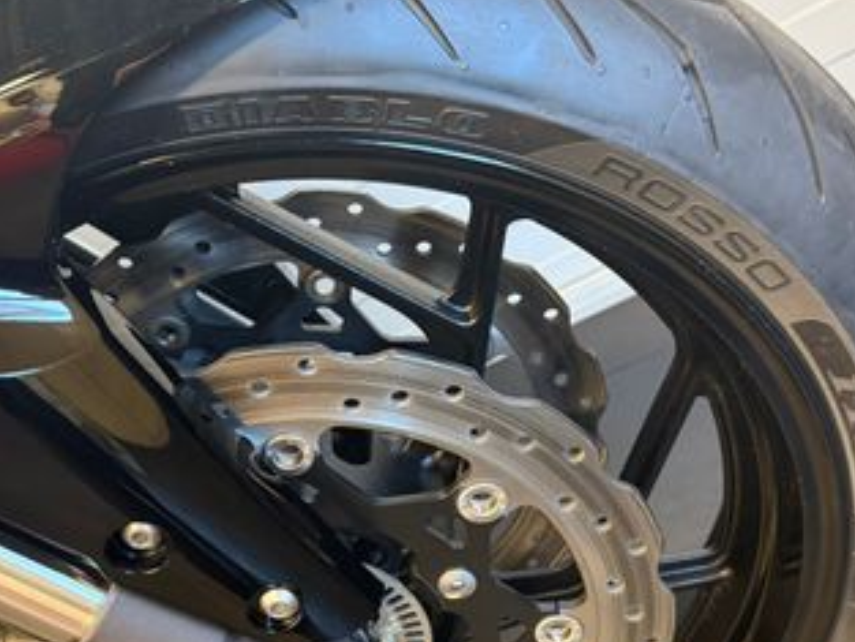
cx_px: 300
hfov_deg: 38.5
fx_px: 1211
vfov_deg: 29.6
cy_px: 374
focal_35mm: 49
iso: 500
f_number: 1.78
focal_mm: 6.76
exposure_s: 1/50
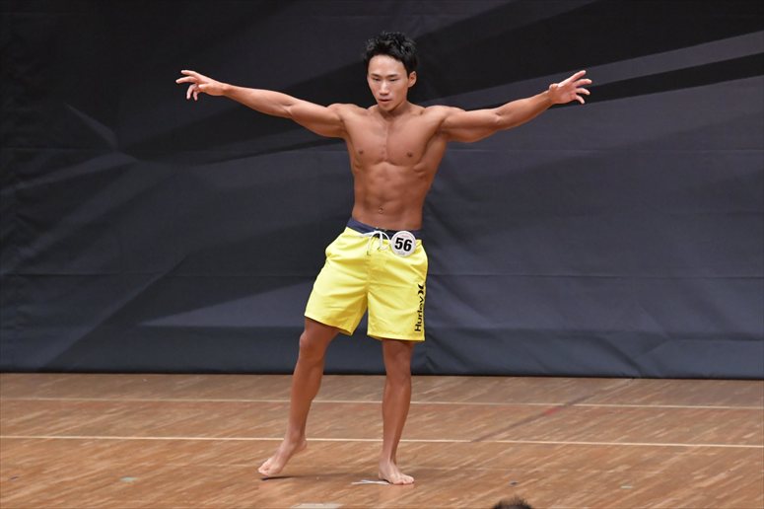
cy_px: 254
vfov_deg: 4.8
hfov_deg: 7.2
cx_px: 382
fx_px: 6045
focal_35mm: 285
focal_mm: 190
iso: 6400
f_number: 5.6
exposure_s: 1/400
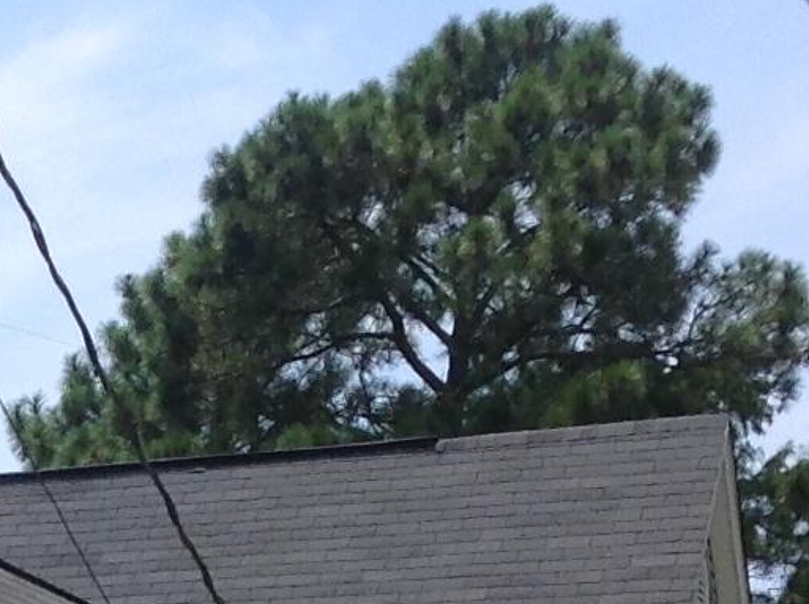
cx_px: -361
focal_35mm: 177
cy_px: 1290
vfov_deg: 7.9
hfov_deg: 10.8
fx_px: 4130
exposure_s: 1/2016
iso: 50
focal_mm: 4.28
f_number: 2.4
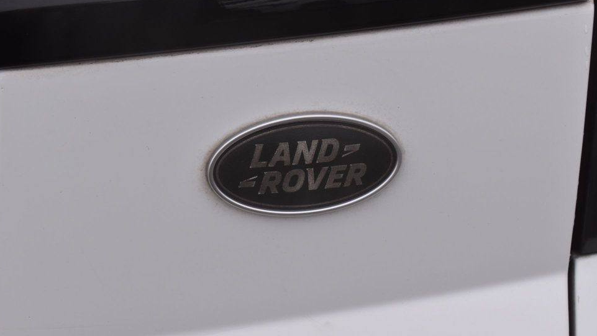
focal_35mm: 87
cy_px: 145
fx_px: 1377
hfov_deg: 24.5
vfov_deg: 13.9
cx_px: 303
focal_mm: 52
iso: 400
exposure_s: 1/125
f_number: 9
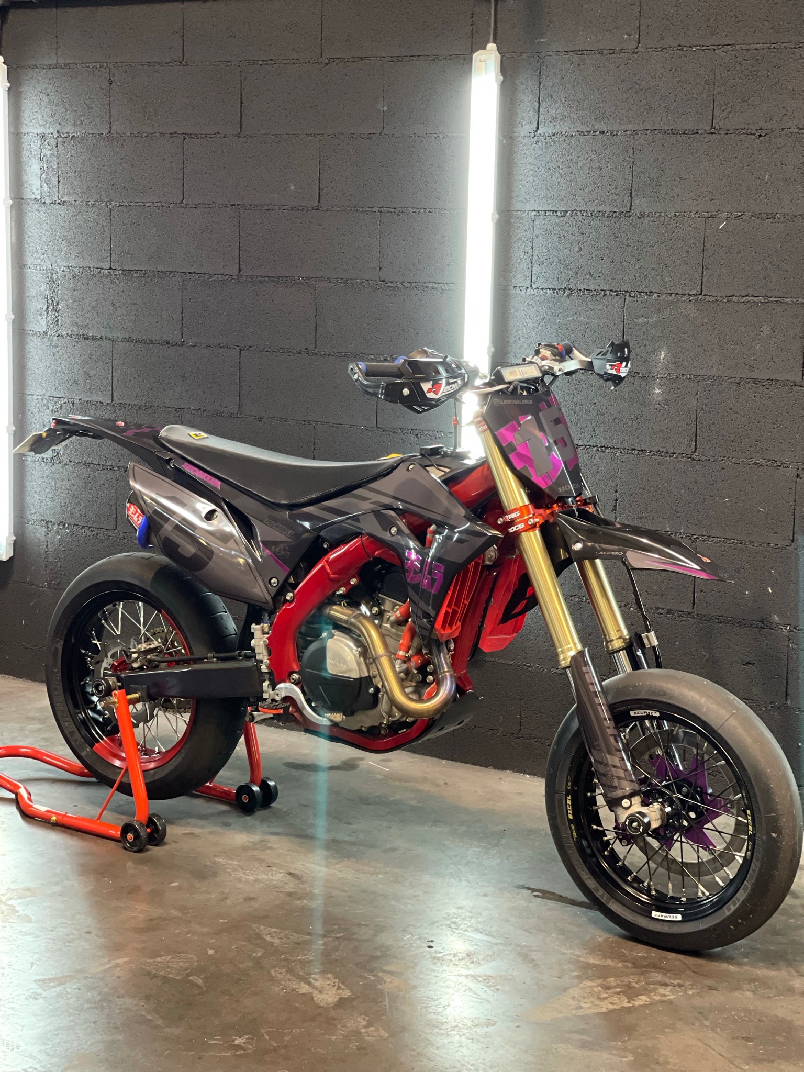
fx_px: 1982
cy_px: 536
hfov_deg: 22.9
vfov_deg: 30.3
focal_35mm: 64
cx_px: 402
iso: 400
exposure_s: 1/33
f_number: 2.2
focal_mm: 7.5
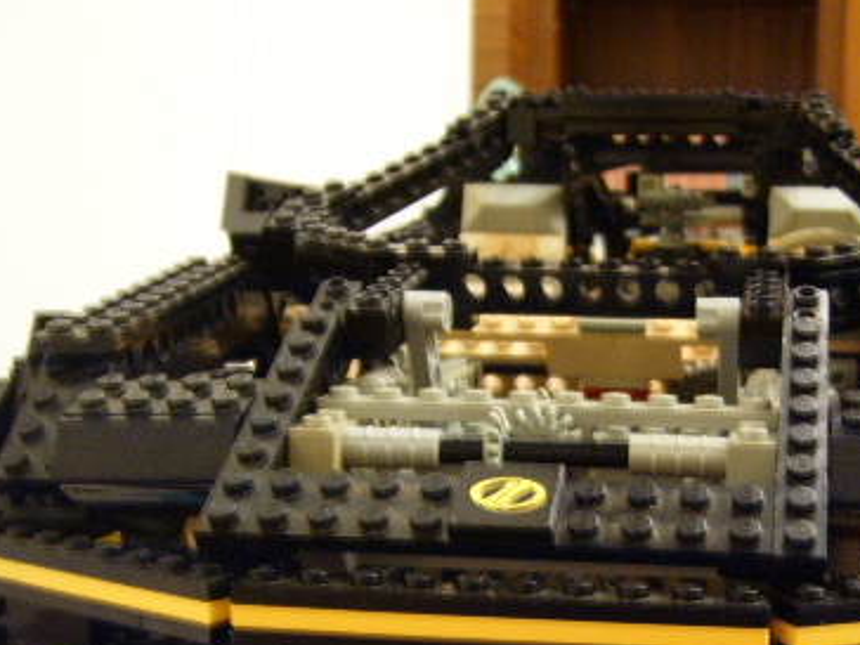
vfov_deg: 22.2
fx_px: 1615
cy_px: 548
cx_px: 593
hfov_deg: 29.6
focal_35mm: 65
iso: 141
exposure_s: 1/6
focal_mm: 6.2
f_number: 2.9
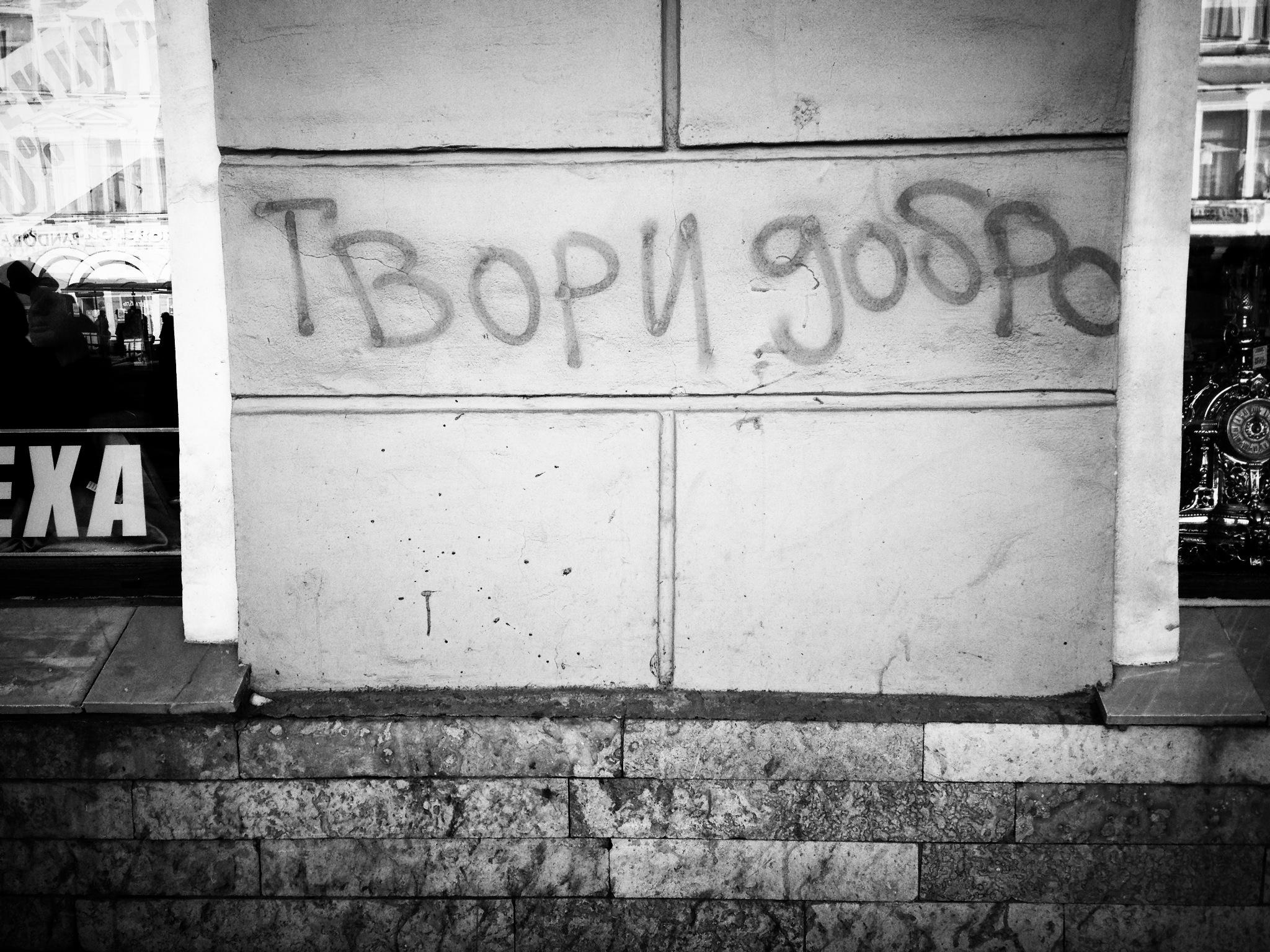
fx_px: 1284
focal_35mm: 35
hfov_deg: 52.6
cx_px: 635
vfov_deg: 40.7
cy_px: 476
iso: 50
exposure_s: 1/383
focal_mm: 4.28
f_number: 2.4
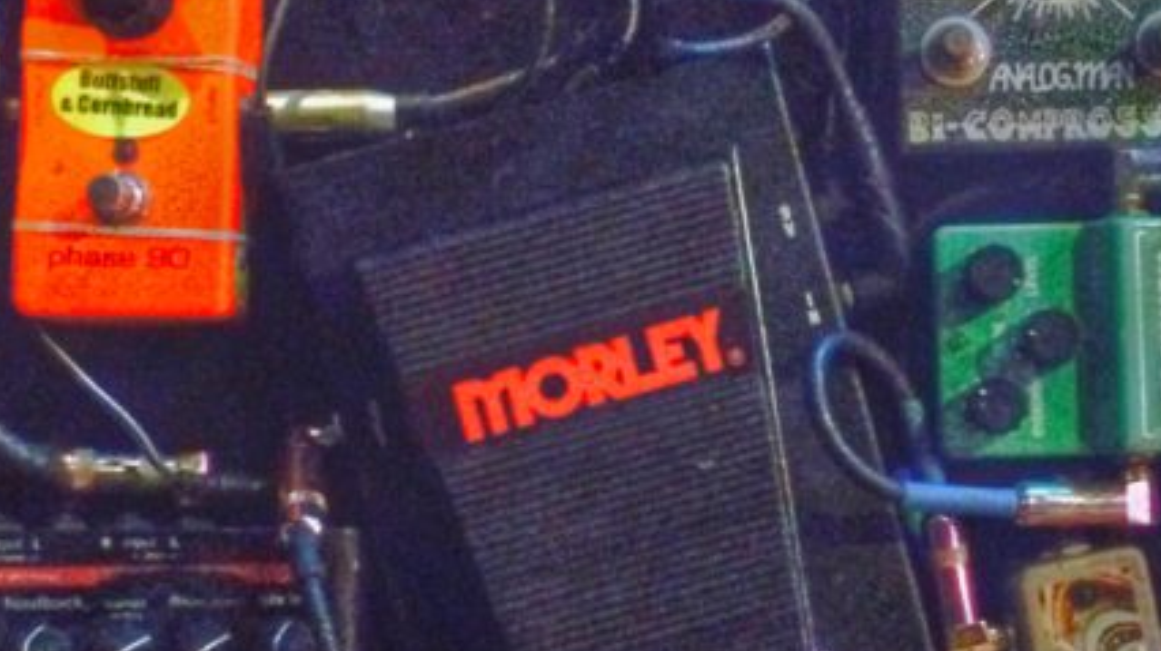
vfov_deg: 15.9
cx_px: 812
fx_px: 2338
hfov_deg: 27.6
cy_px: 316
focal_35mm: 76
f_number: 2.2
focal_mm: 4.15
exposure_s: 1/15
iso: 2000
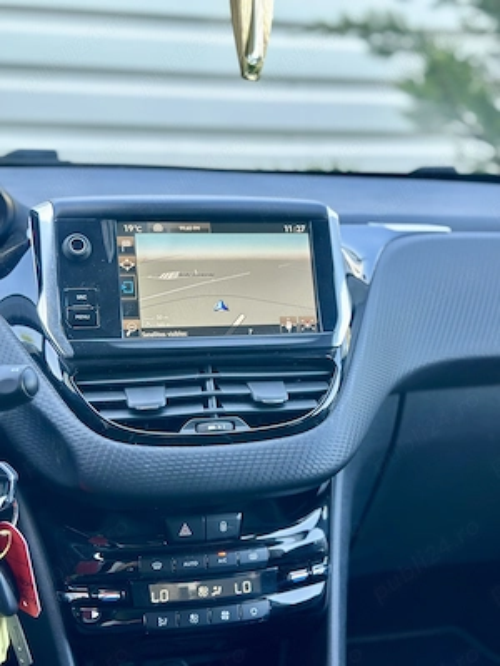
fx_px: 924
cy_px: 333
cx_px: 250
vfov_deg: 39.7
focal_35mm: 48
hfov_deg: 30.3
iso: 125
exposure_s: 1/100
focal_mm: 6.86
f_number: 1.78
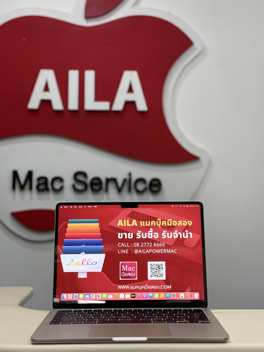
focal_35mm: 48
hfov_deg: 30.3
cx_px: 132
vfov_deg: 39.7
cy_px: 176
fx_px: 488
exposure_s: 1/60
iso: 100
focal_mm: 6.76
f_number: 1.78
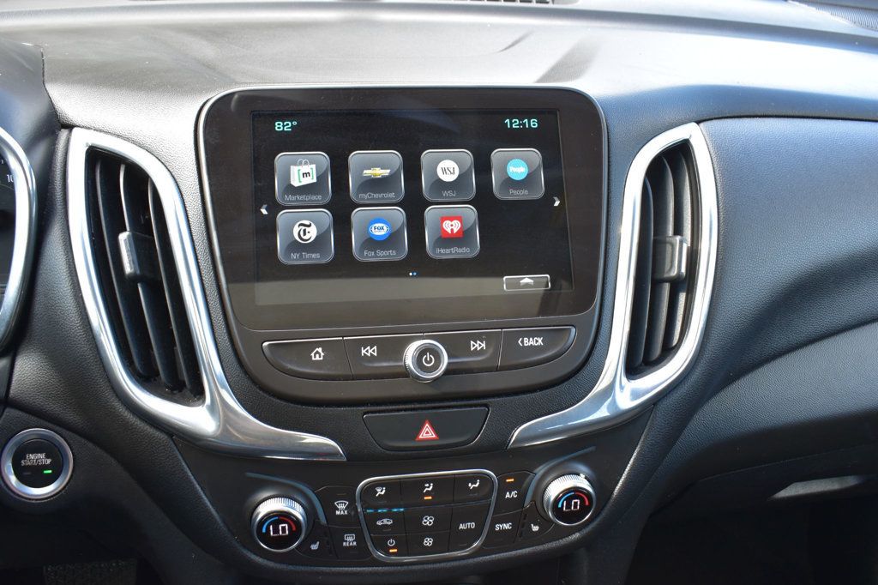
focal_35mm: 33
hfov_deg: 57.2
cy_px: 292
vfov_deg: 39.9
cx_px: 439
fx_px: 805
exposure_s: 1/40
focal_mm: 22
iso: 400
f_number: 7.1
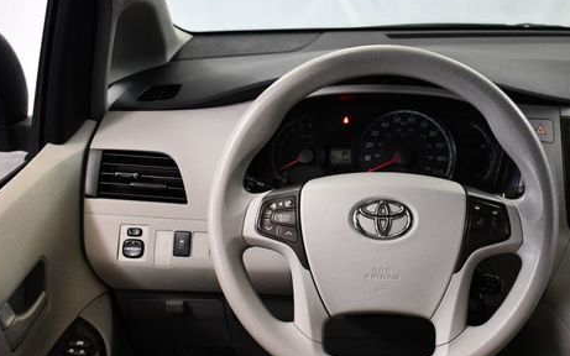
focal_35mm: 51
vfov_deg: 25.3
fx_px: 792
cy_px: 188
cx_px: 381
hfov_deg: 39.1
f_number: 3.5
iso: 2000
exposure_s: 1/125
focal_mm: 18
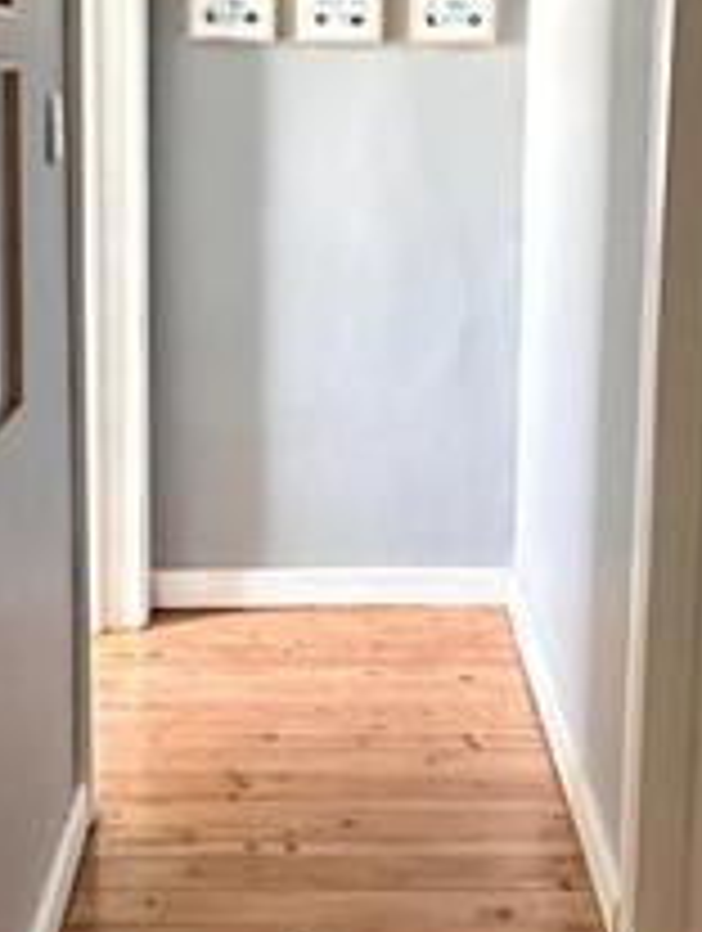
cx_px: 333
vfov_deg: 34.6
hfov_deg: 27.1
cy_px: 207
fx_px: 1456
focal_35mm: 54
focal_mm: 2.22
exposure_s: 1/60
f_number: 2.2
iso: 400
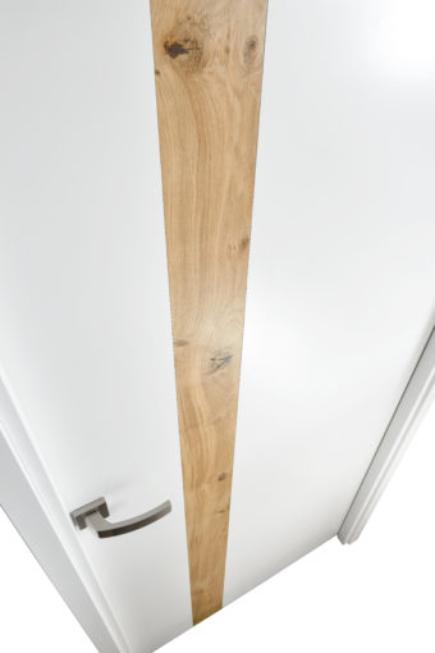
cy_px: 326
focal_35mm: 27
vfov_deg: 67.4
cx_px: 218
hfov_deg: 47.9
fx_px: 489
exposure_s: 1/160
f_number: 16
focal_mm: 27
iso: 100
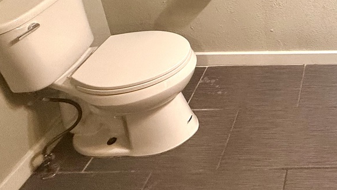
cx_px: 361
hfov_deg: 42.7
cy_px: -99
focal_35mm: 38
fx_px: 340
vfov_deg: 24.1
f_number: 2.2
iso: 200
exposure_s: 1/120
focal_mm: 2.22
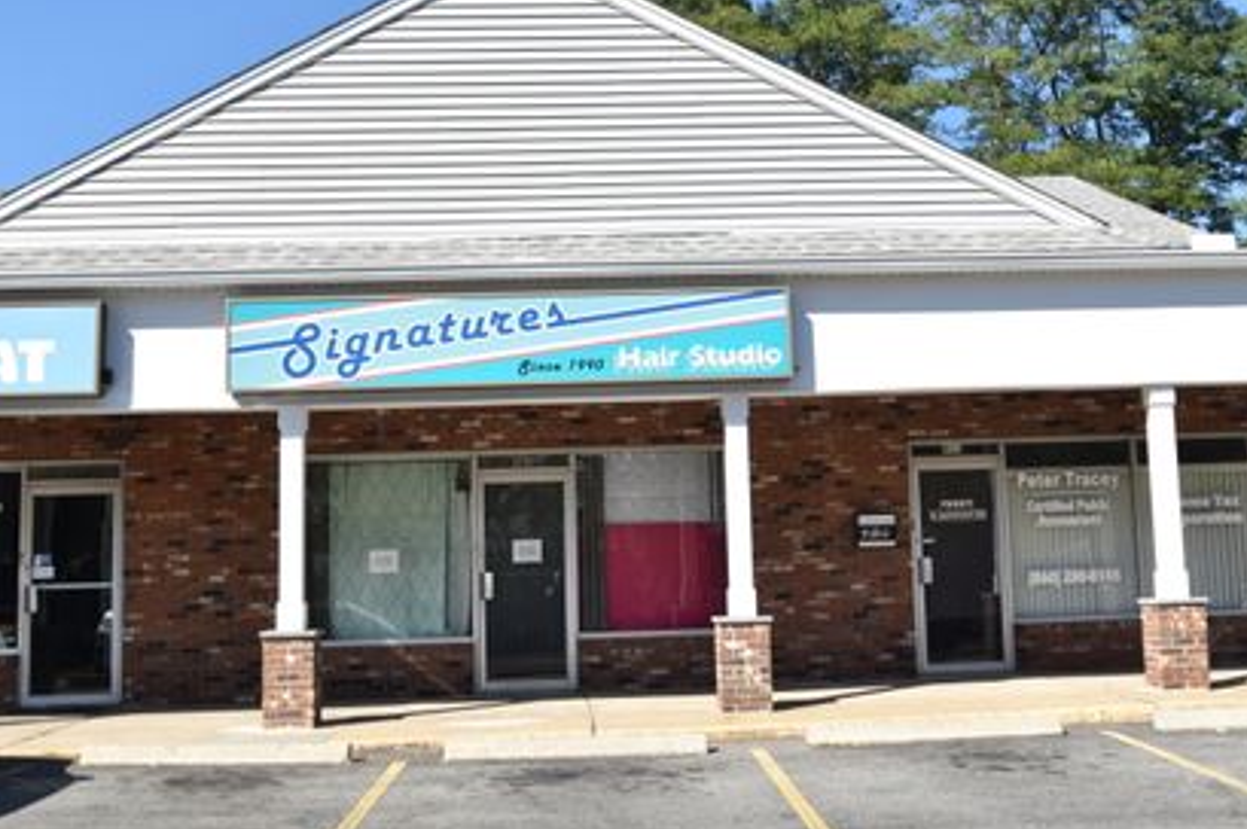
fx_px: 1523
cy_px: 376
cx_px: 710
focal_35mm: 44
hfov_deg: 44.4
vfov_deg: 30.4
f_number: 9
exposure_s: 1/320
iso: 200
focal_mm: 24
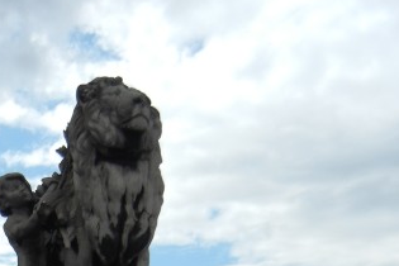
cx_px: 49
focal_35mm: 76
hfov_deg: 25.9
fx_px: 842
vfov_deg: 16.2
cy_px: 412
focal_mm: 5.4
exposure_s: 1/426
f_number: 7
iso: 160
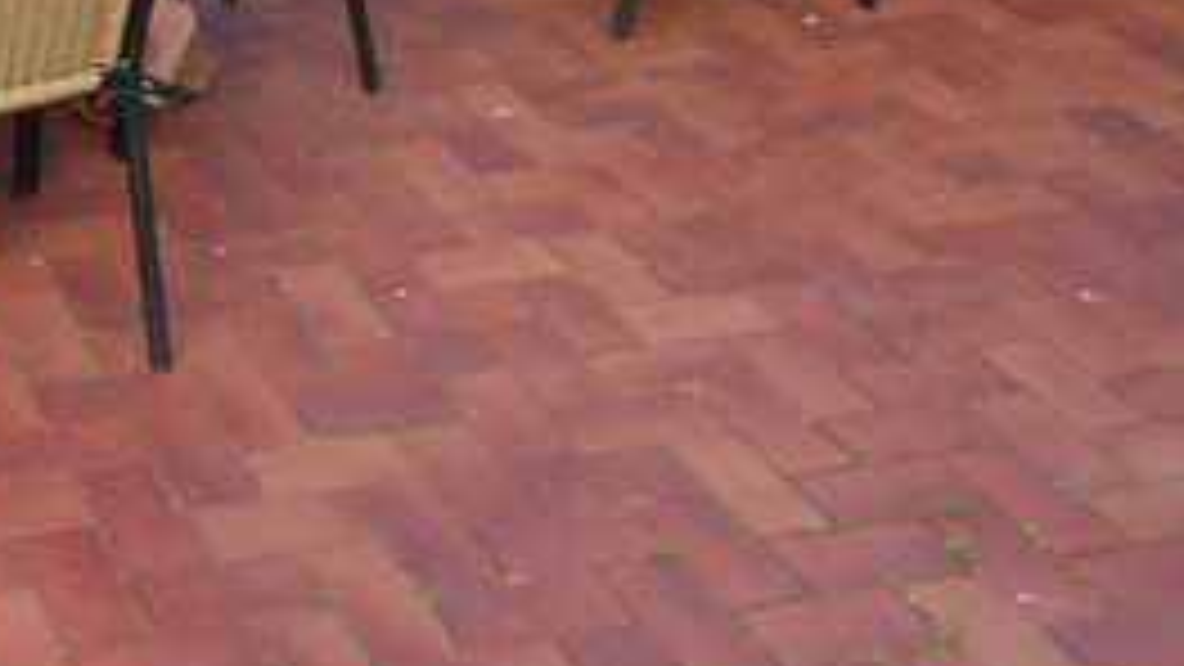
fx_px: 2166
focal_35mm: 69
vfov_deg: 16.3
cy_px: -274
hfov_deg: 27.8
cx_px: -135
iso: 80
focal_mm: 4.6
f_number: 3.5
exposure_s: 1/30
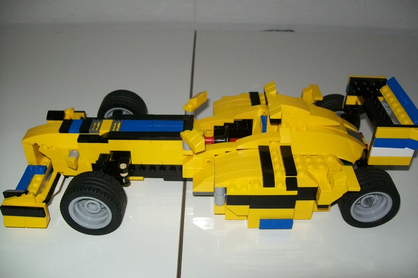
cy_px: 142
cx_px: 209
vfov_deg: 36.9
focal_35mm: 36
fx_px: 418
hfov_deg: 53.1
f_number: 2.7
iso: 160
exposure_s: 1/60
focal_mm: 6.1
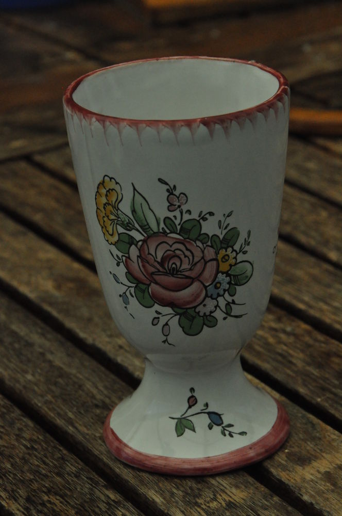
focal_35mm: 129
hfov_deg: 10.6
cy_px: 258
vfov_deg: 15.9
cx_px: 171
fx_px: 1843
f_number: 18
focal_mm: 86
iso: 2500
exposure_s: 1/4000
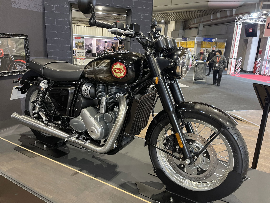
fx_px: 203
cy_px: 102
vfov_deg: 53.1
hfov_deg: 67.3
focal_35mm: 26
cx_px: 135
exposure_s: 1/33
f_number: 1.6
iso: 400
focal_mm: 5.1
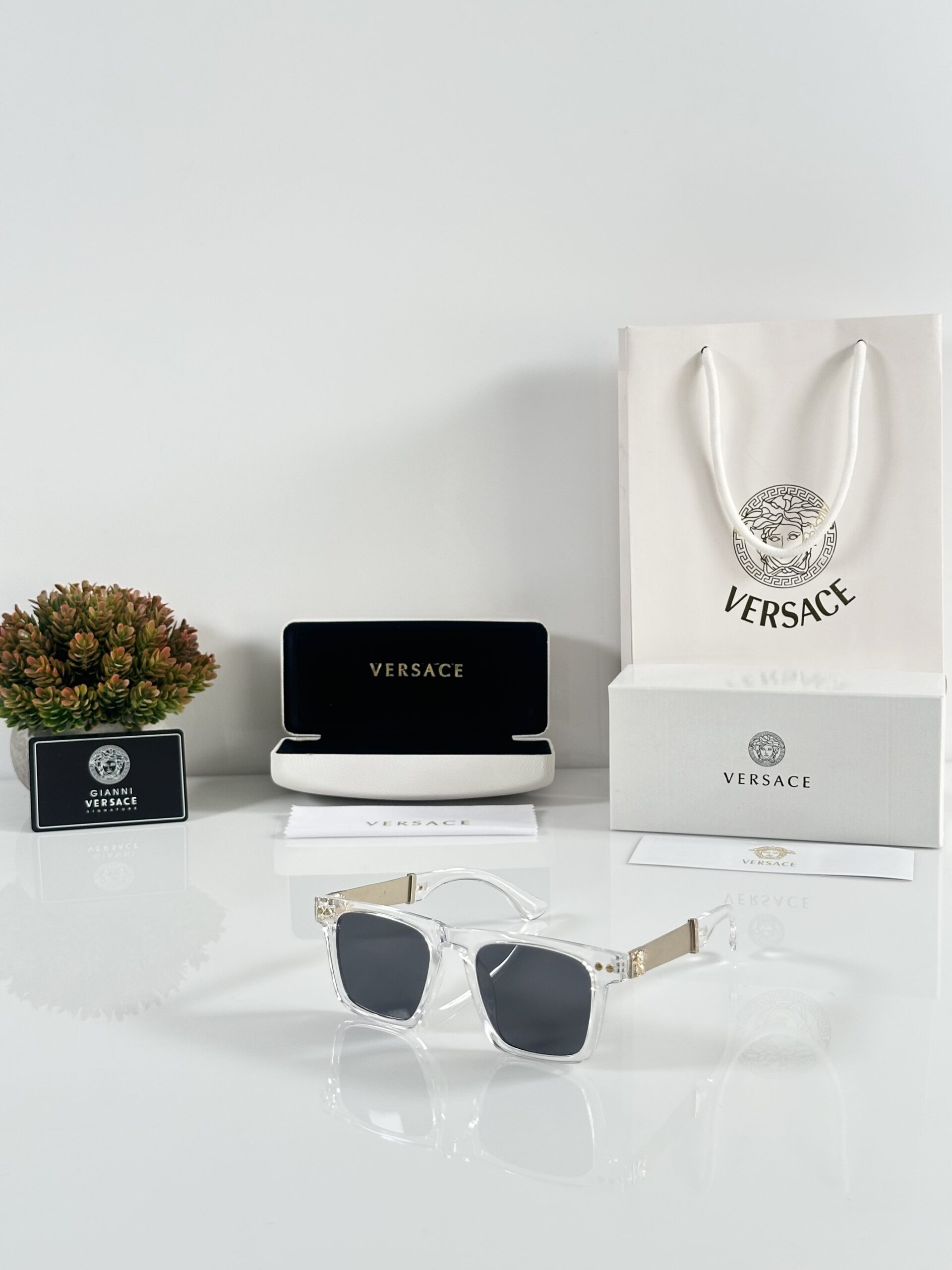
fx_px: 1760
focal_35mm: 48
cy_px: 635
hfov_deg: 30.3
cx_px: 476
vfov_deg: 39.7
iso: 80
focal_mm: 6.86
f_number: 1.78
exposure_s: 1/121
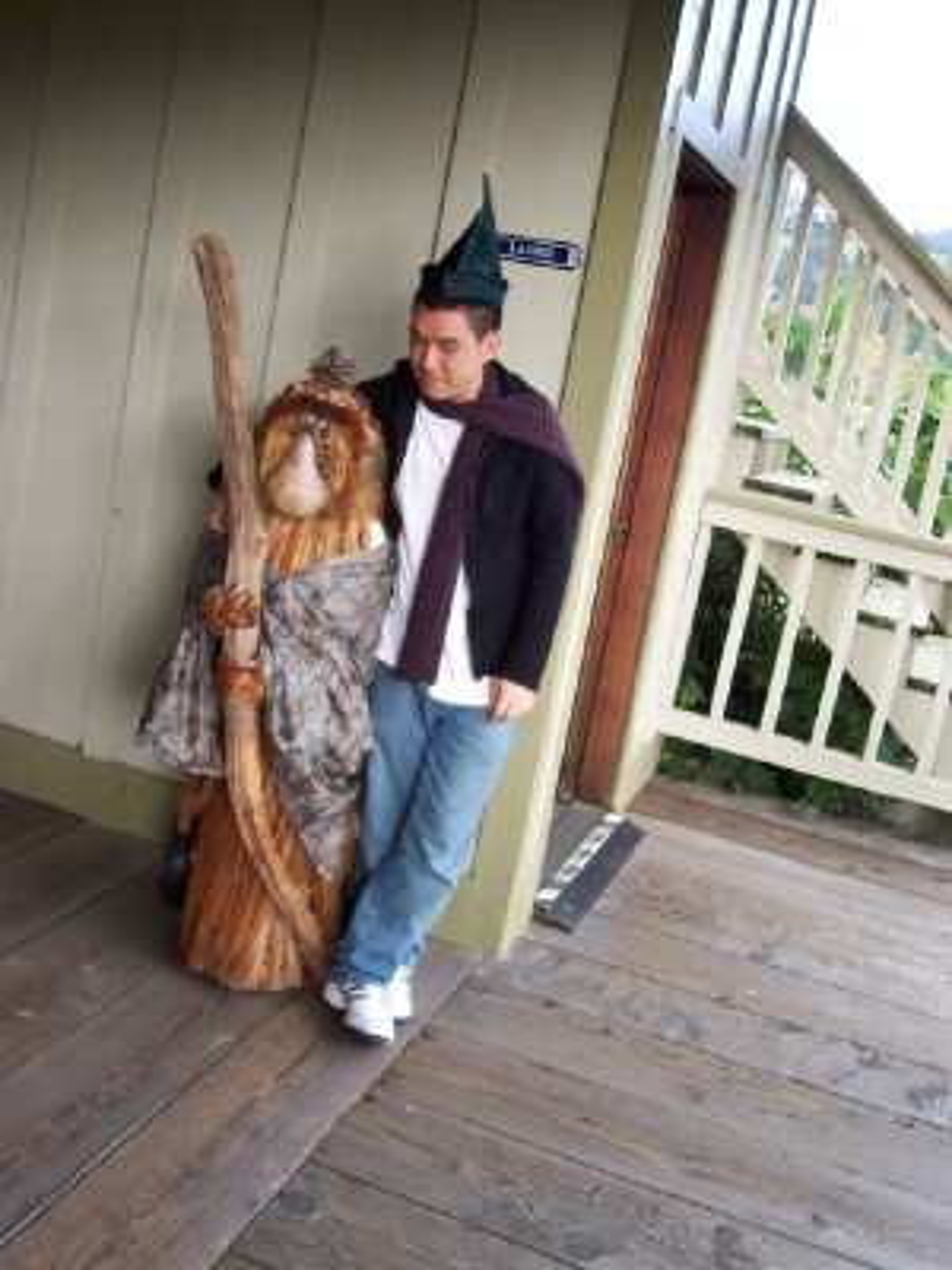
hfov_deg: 38.7
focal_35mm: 37
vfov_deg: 50.1
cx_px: 476
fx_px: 1357
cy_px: 635
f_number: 2.8
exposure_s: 1/90
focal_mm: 5.6
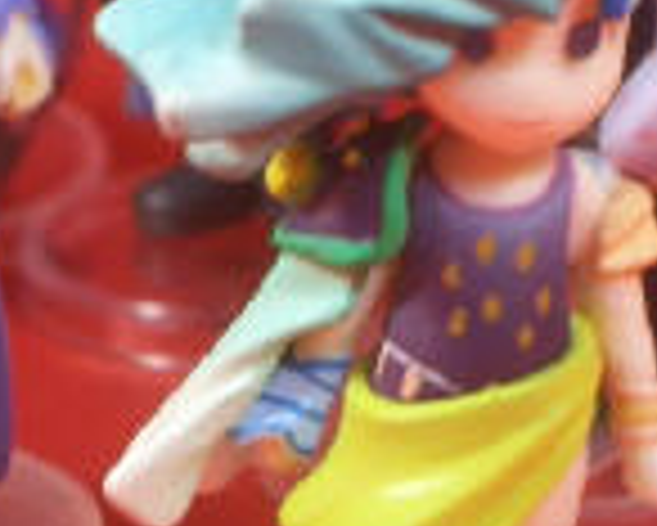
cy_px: -58
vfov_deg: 6.9
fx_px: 4320
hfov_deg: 8.7
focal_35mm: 222
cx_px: 297
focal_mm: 12.2
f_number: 3.9
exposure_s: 1/30
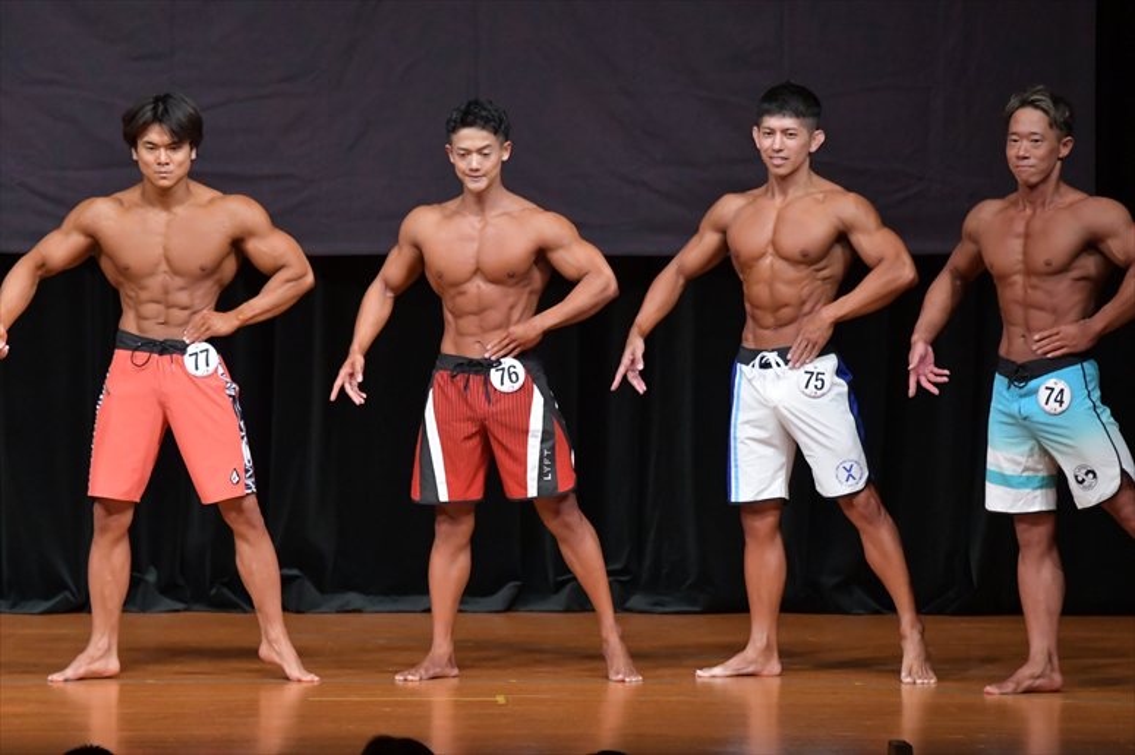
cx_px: 568
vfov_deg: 5.1
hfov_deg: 7.6
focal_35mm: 270
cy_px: 378
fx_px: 8508
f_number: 5.6
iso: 5000
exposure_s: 1/400
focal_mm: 180
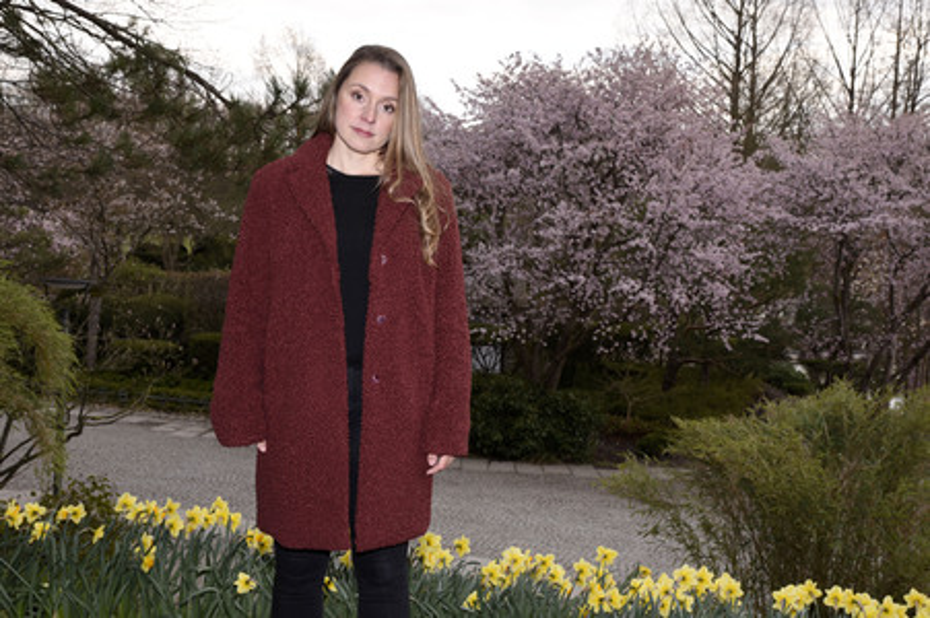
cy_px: 309
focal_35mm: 46
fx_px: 1187
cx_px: 465
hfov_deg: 42.8
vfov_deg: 29.2
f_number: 10
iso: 320
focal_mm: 46
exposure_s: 1/160
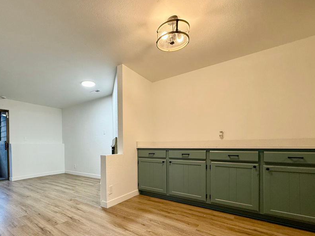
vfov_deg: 70.4
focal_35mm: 18
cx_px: 121
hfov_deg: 86.3
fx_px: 164
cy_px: 148
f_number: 2.2
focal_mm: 2.22
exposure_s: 1/60
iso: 250
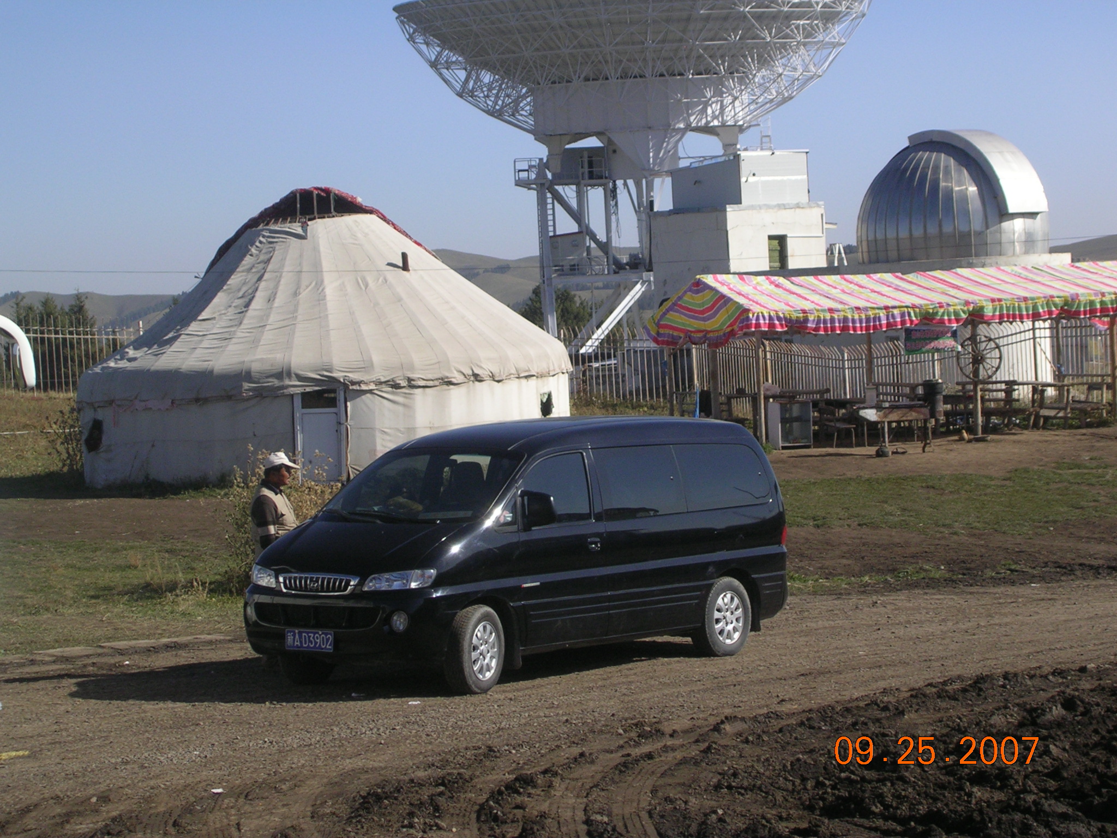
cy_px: 419
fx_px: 3065
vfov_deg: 15.6
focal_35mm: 95
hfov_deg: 20.7
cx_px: 558
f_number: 4.4
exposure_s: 1/671
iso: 50
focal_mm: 14.5
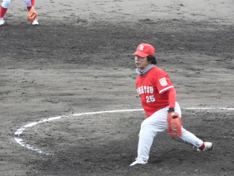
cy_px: 88
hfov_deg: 7.3
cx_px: 117
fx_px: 1825
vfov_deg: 5.5
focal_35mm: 270
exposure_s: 1/125
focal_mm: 48.4
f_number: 5.5
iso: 160
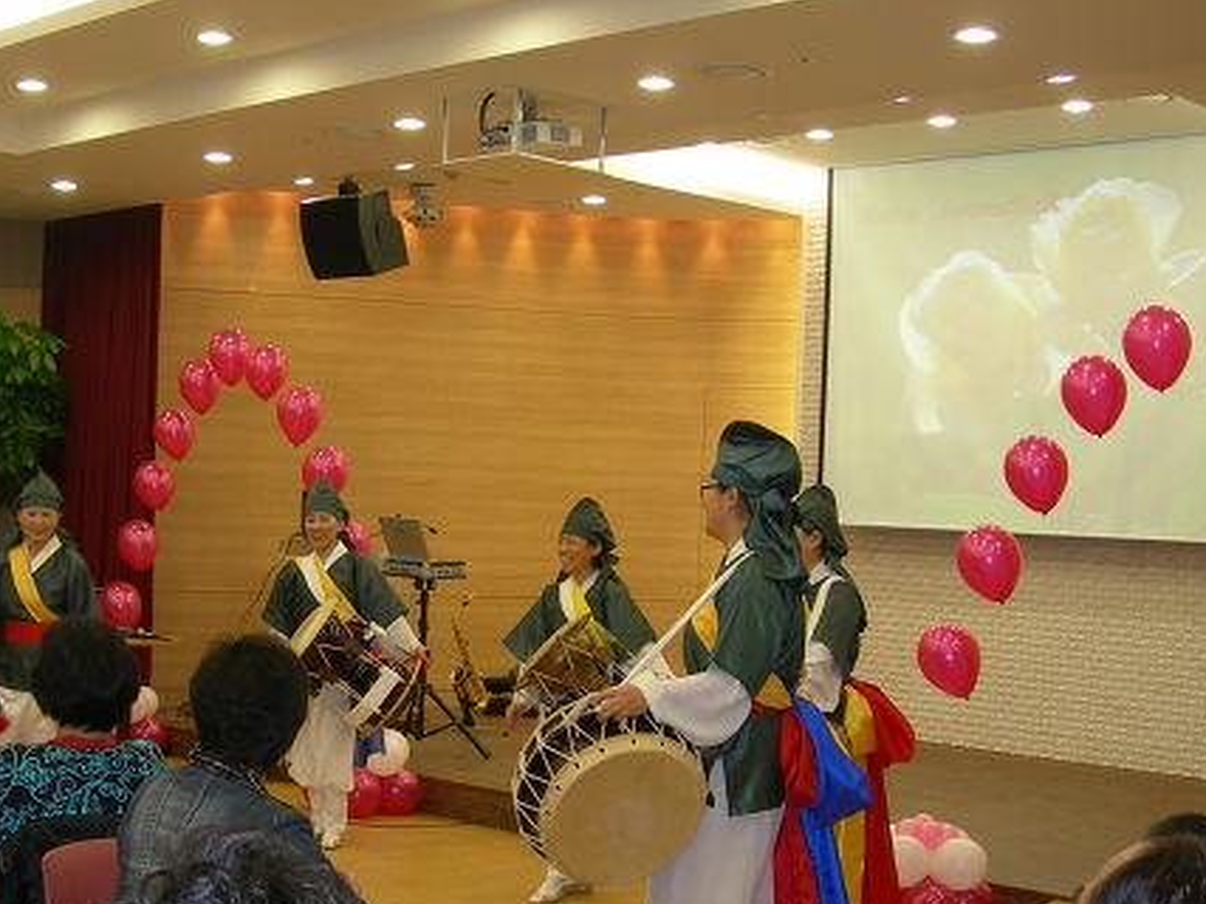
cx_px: 381
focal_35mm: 57
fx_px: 1985
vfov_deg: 25.5
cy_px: 605
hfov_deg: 33.4
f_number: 2.8
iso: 50
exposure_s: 1/30
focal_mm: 7.8
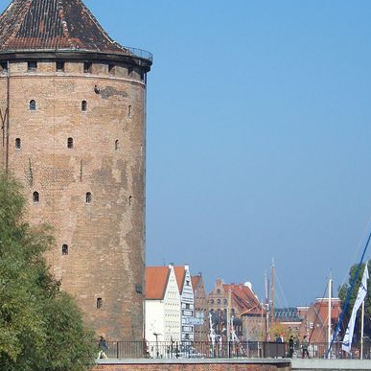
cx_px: 193
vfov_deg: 8.3
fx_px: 2571
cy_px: 187
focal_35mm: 212
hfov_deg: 8.3
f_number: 3.2
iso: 64
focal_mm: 19.3
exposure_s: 1/1000
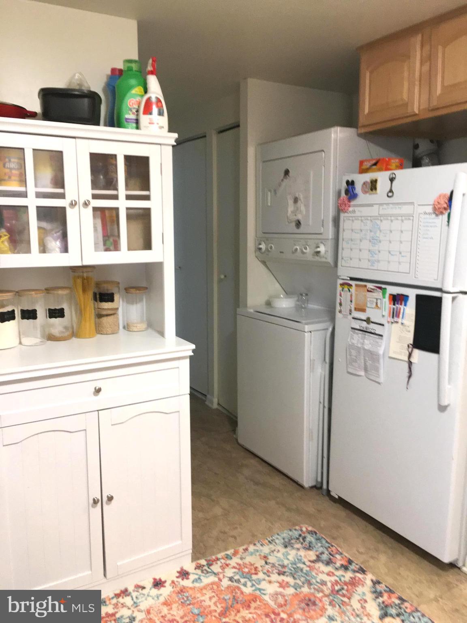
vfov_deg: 61.7
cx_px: 234
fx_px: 522
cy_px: 312
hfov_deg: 48.2
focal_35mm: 29
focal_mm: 4.15
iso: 160
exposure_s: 1/30
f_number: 2.2
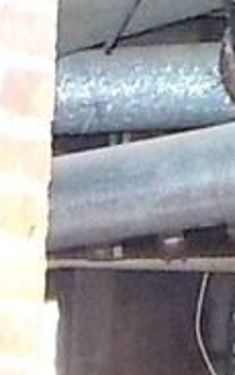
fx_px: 1814
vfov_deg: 11.0
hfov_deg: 7.1
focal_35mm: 177
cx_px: -257
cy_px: 699
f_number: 3.3
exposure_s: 1/6
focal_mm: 4.1
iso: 800
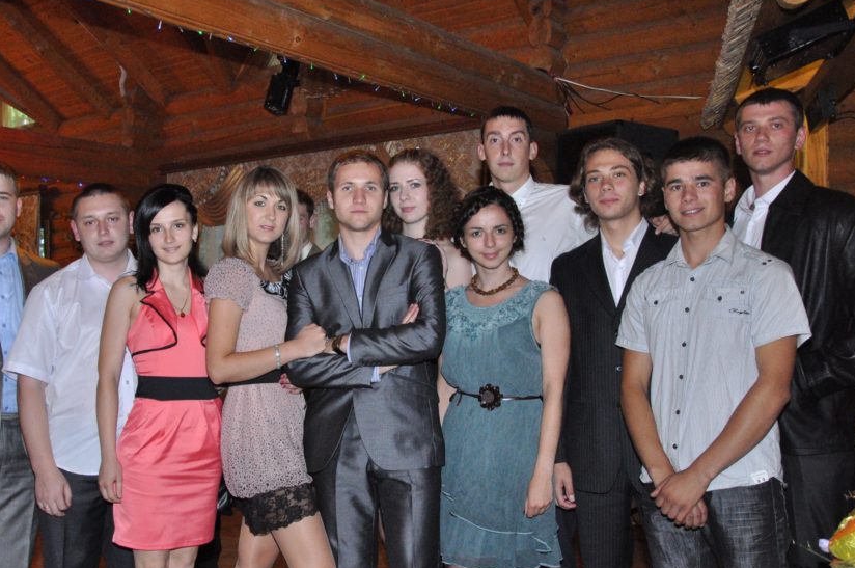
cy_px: 312
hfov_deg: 47.2
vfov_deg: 32.5
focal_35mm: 41
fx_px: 972
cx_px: 348
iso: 2500
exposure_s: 1/200
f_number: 3.8
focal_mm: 22
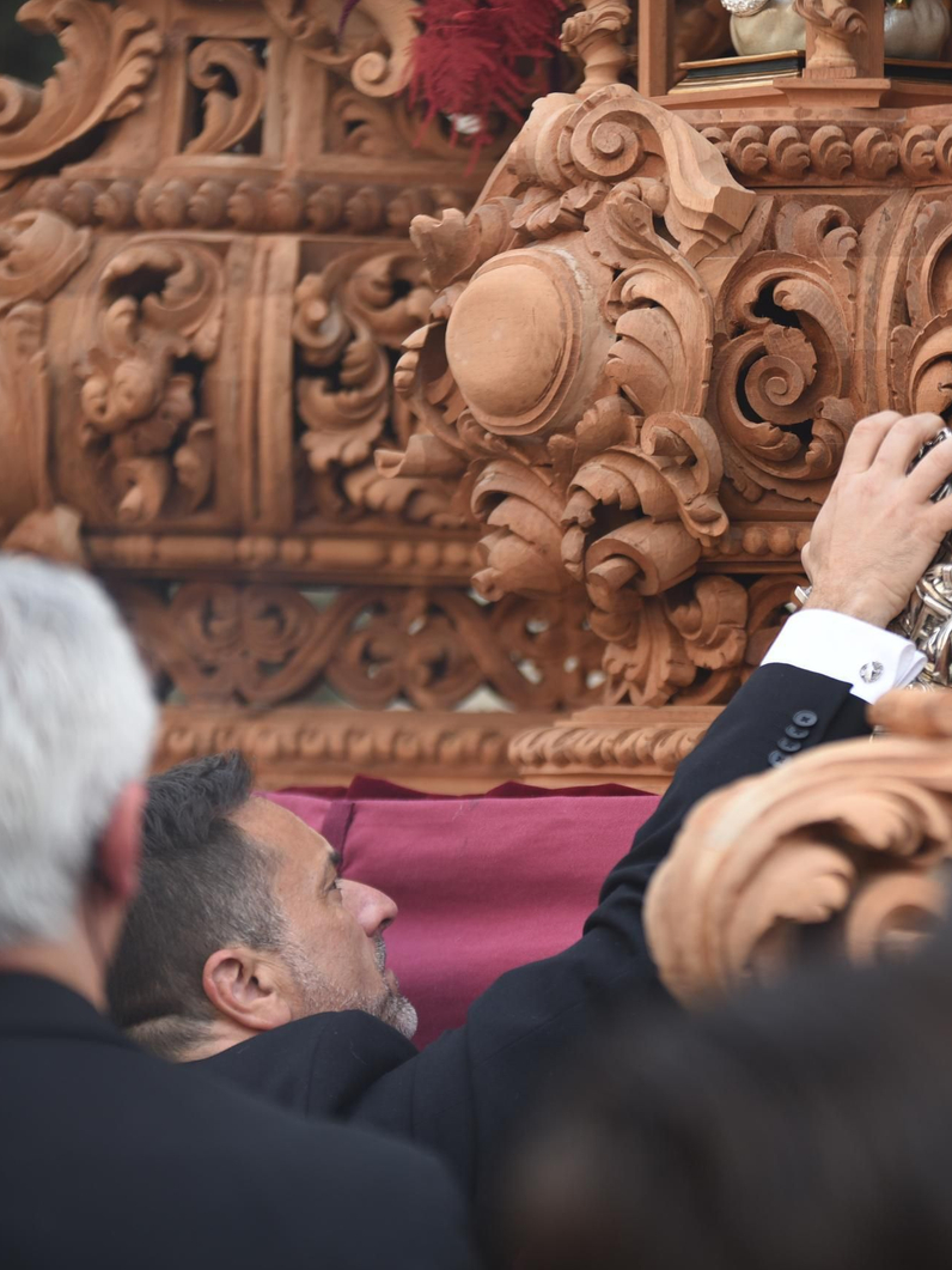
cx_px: 824
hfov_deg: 7.3
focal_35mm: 203
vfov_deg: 9.7
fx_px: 7442
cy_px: 638
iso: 140
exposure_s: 1/200
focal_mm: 140
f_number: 2.8
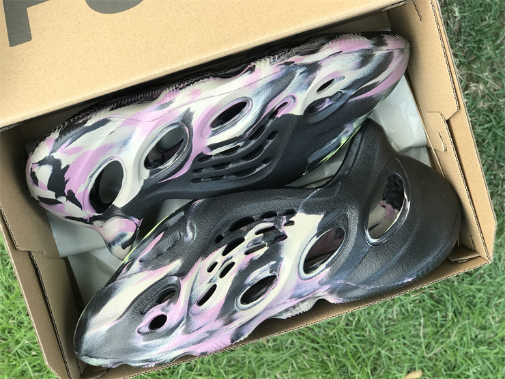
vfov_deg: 25.7
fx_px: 832
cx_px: 252
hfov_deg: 33.8
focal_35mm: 57
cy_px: 190
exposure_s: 1/100
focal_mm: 6.6
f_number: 2.8
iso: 25
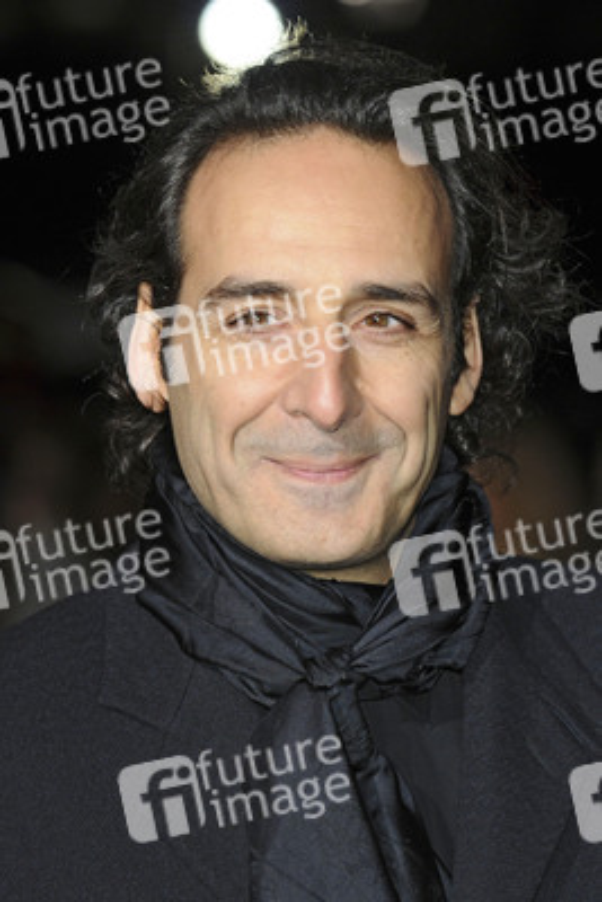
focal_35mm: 195
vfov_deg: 10.5
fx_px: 4887
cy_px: 451
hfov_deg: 7.0
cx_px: 301
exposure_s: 1/160
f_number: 4.5
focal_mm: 130
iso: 500
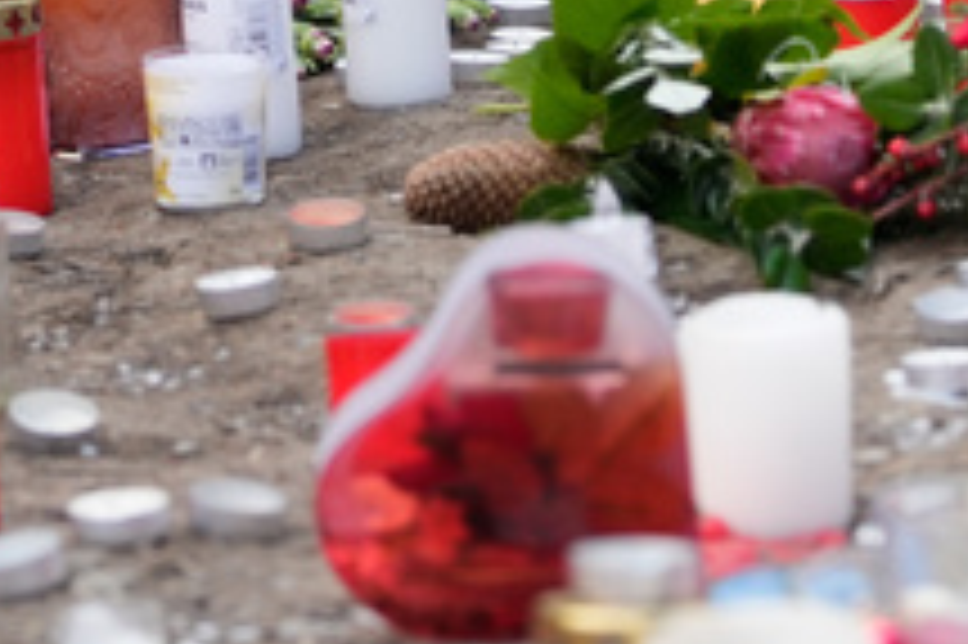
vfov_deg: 5.6
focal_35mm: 238
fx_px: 6394
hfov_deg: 8.6
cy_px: -880
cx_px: 189
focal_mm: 50
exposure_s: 1/1000
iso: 500
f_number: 2.8
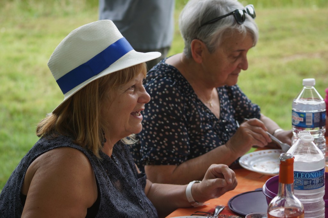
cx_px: 164
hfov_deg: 19.5
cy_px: 109
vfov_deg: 13.0
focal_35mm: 105
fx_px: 956
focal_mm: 70
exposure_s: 1/160
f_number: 4
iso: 125
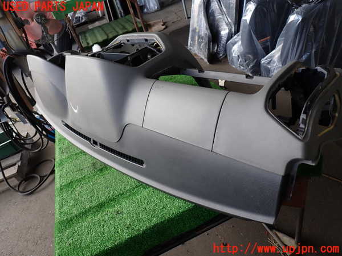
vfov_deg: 54.9
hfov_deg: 69.4
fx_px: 247
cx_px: 171
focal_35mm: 25
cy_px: 128
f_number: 2.8
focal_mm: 4.5
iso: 100
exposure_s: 1/60
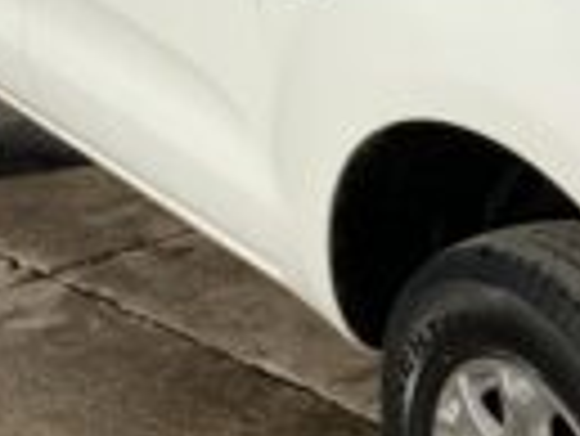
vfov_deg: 17.6
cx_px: 679
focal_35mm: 81
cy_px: 476
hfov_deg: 22.4
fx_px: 1358
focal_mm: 3
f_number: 1.8
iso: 20
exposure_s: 1/3534
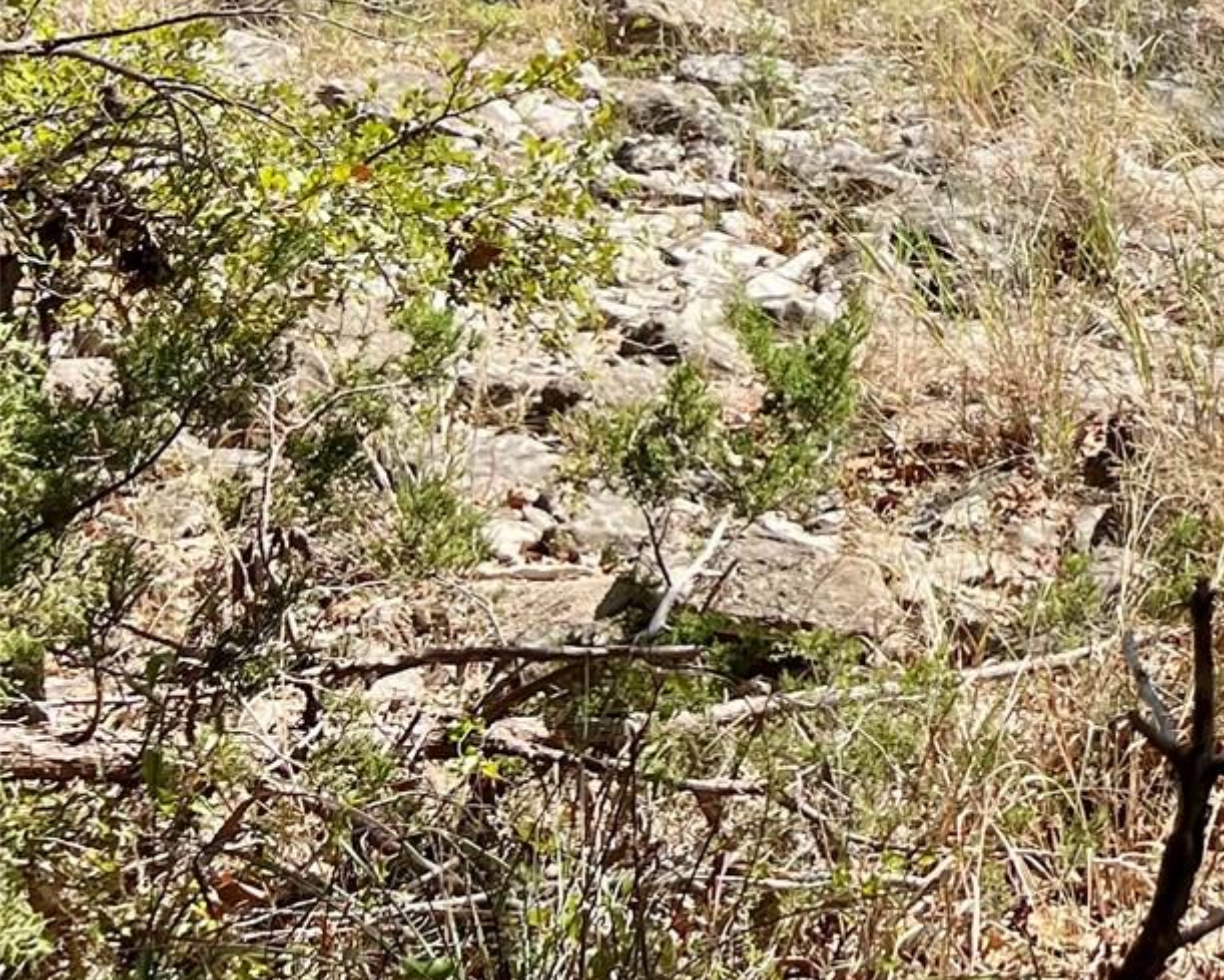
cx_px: 2049
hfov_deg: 18.6
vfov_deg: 17.4
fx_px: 3080
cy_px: -132
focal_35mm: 85
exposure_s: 1/1669
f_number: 1.5
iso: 50
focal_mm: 5.7
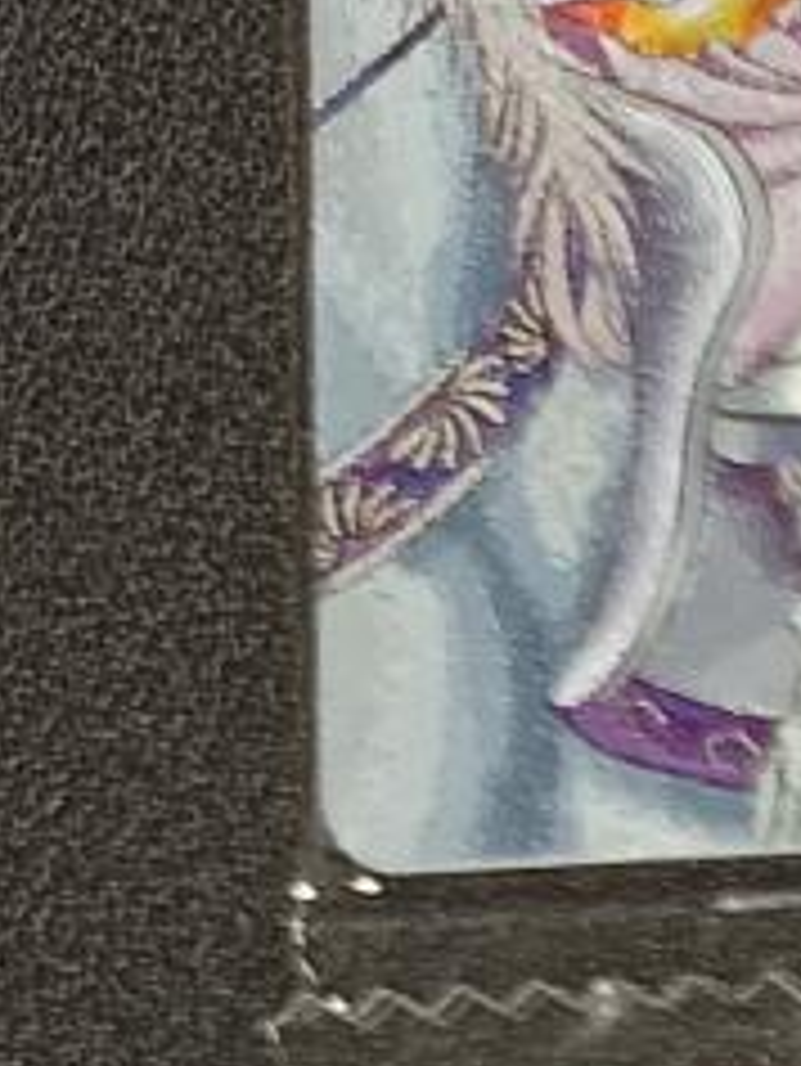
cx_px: 3015
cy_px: 2303
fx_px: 5610
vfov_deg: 9.9
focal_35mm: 182
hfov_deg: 6.7
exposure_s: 1/50
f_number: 1.7
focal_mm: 5.31
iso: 627
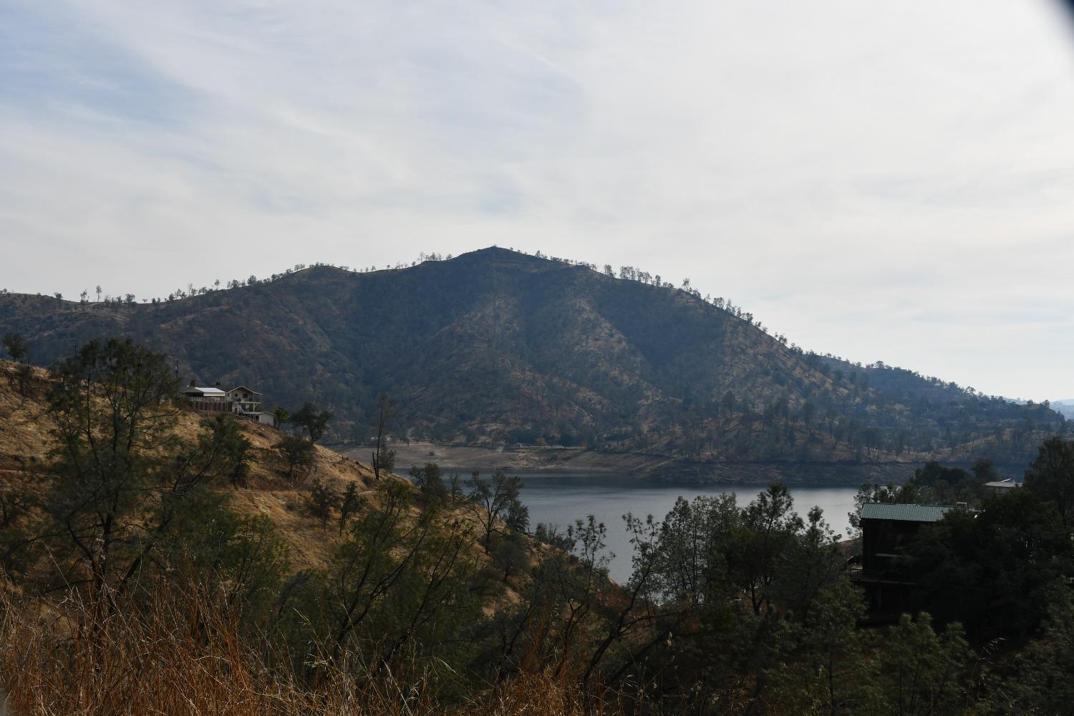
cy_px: 358
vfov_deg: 33.4
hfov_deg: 48.5
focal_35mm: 40
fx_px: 1193
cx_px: 537
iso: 100
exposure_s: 1/400
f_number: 10
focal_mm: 27
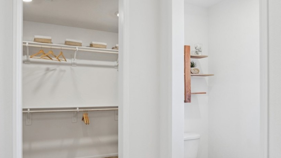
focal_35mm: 26
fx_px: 194
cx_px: 138
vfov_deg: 44.0
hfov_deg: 71.9
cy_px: 100
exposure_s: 1/30
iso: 320
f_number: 7.1
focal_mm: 20
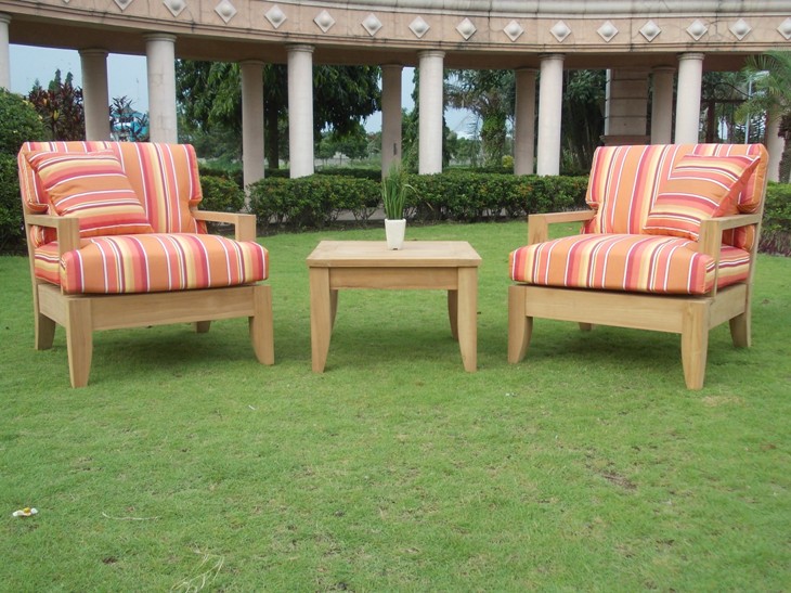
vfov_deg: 37.7
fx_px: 868
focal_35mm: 38
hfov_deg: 49.0
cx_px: 396
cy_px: 296
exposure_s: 1/250
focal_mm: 5.3
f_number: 3.1
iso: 80
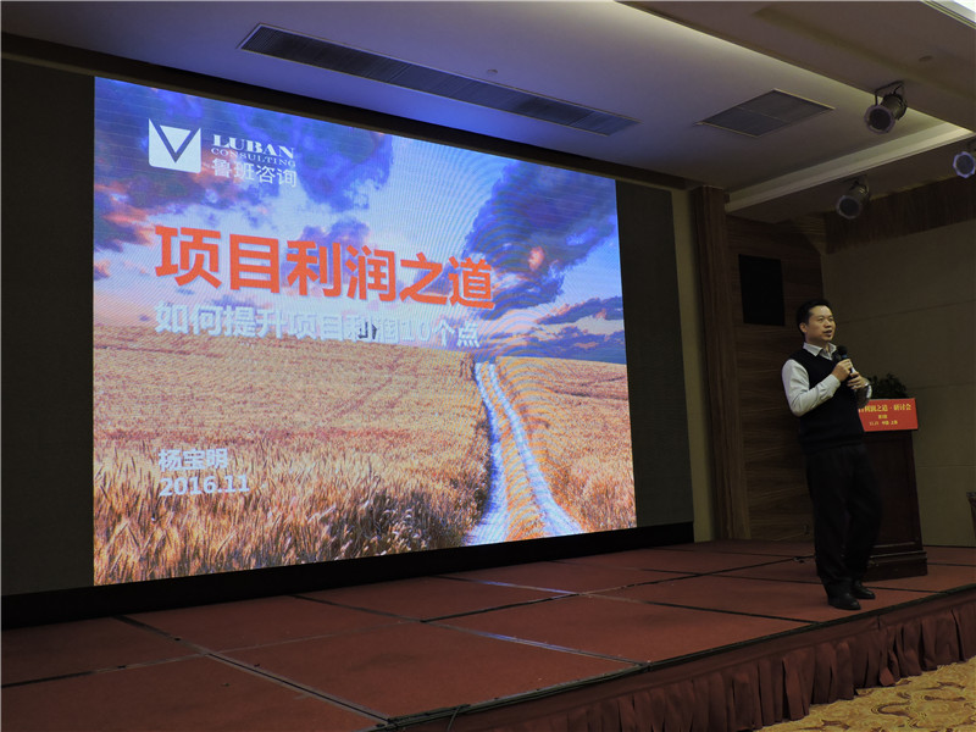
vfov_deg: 42.9
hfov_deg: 55.4
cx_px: 488
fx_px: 930
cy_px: 366
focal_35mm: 33
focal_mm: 5.9
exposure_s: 1/50
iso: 360
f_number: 3.2
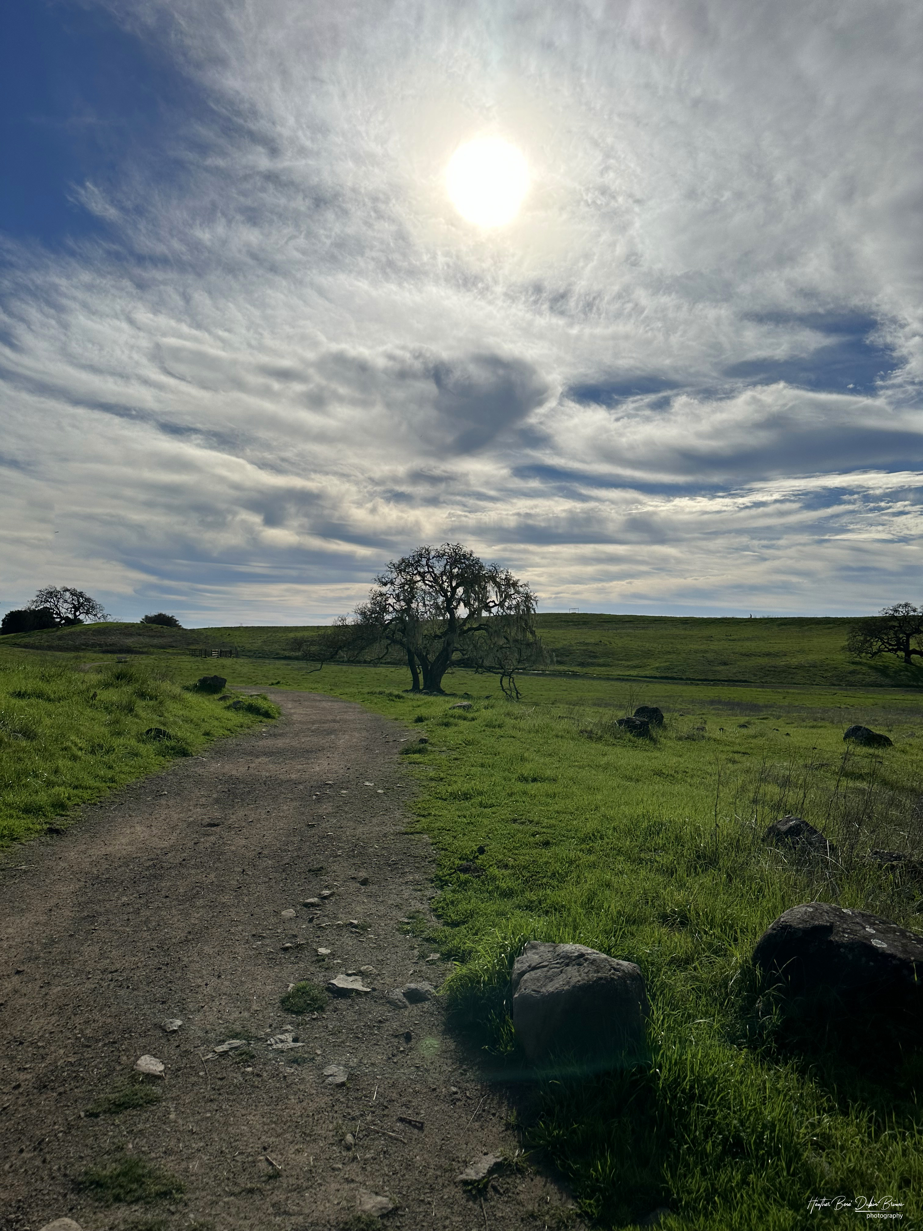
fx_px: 853
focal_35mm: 24
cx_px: 462
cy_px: 616
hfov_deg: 56.8
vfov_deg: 71.6
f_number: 1.78
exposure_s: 1/18519
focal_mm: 6.86
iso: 64
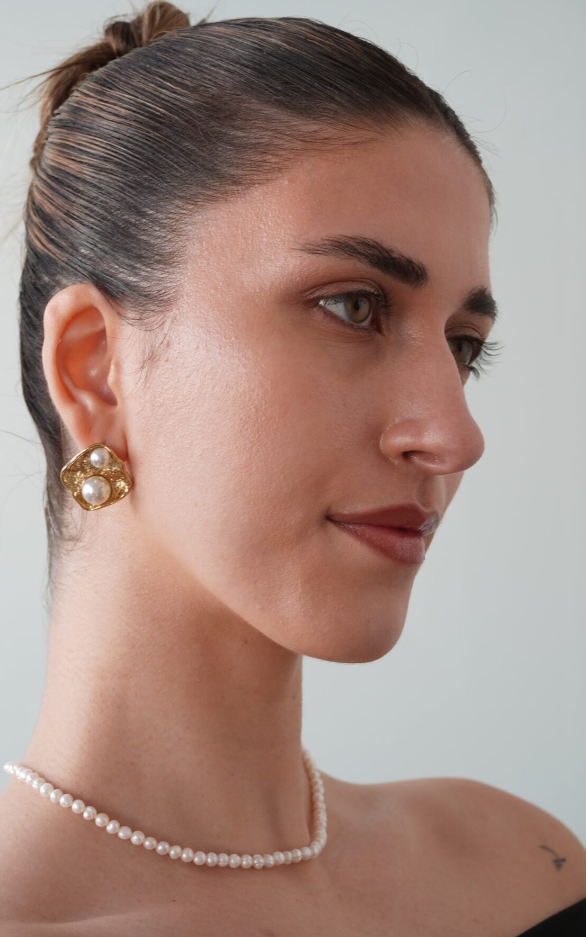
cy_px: 475
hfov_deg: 22.5
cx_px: 271
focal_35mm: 58
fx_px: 1470
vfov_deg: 35.4
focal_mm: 37
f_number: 6.3
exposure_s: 1/40
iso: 80
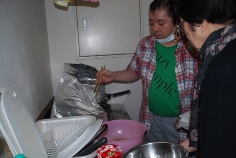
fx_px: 217
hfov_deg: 57.2
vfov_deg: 40.1
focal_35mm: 33
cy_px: 79
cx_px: 118
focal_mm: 22
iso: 200
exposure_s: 1/60
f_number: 3.5
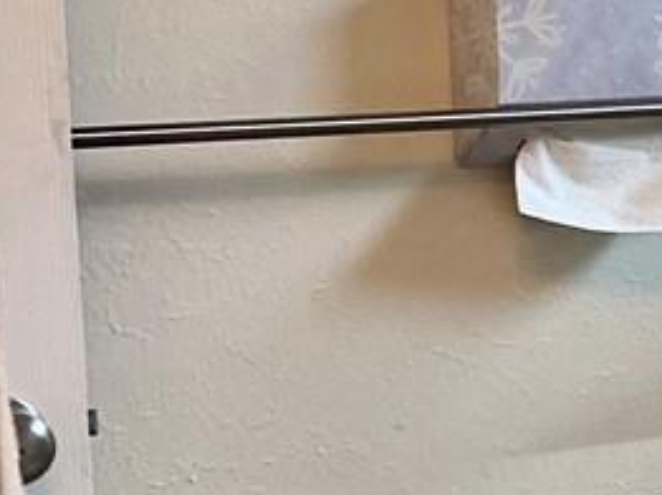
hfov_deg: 9.7
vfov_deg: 9.3
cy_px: 260
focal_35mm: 159
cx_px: 1948
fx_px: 3038
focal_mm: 4.25
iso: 100
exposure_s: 1/120
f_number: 1.8
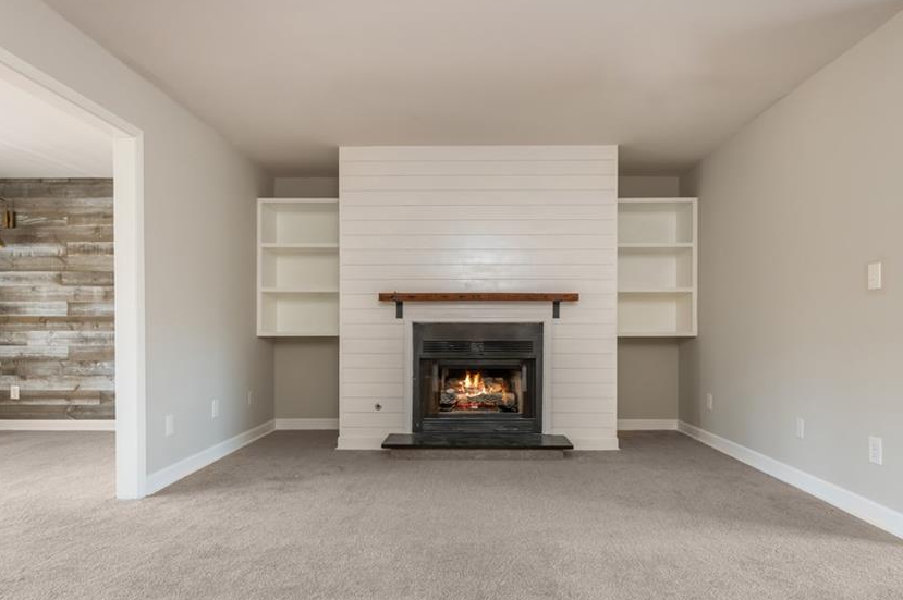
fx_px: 526
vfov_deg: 59.3
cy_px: 330
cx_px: 467
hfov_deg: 81.2
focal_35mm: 21
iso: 800
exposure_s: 1/6
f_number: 10
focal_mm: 17
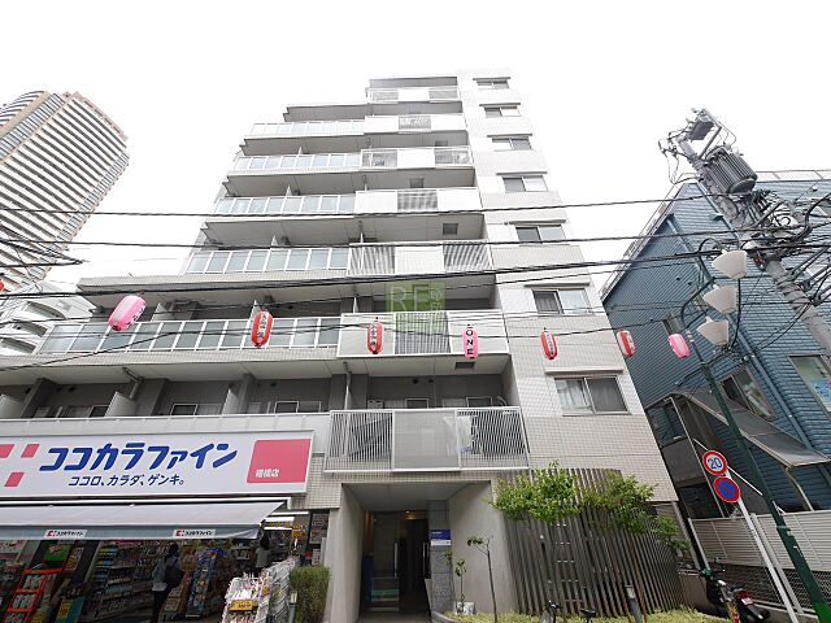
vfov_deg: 85.7
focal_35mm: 14
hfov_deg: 102.1
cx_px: 416
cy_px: 312
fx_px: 336
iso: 160
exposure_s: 1/250
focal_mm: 7
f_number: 5.6
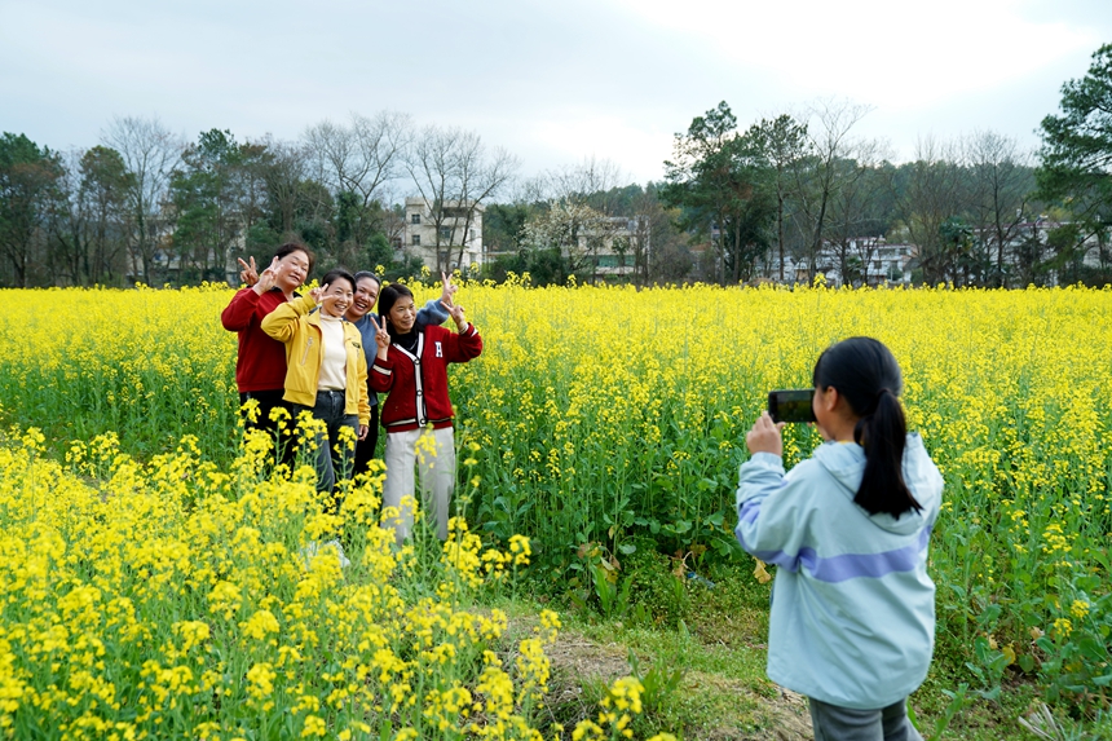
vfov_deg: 36.9
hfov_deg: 53.1
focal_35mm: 36
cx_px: 556
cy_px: 370
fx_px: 1112
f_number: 3.5
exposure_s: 1/160
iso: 50
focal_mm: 36
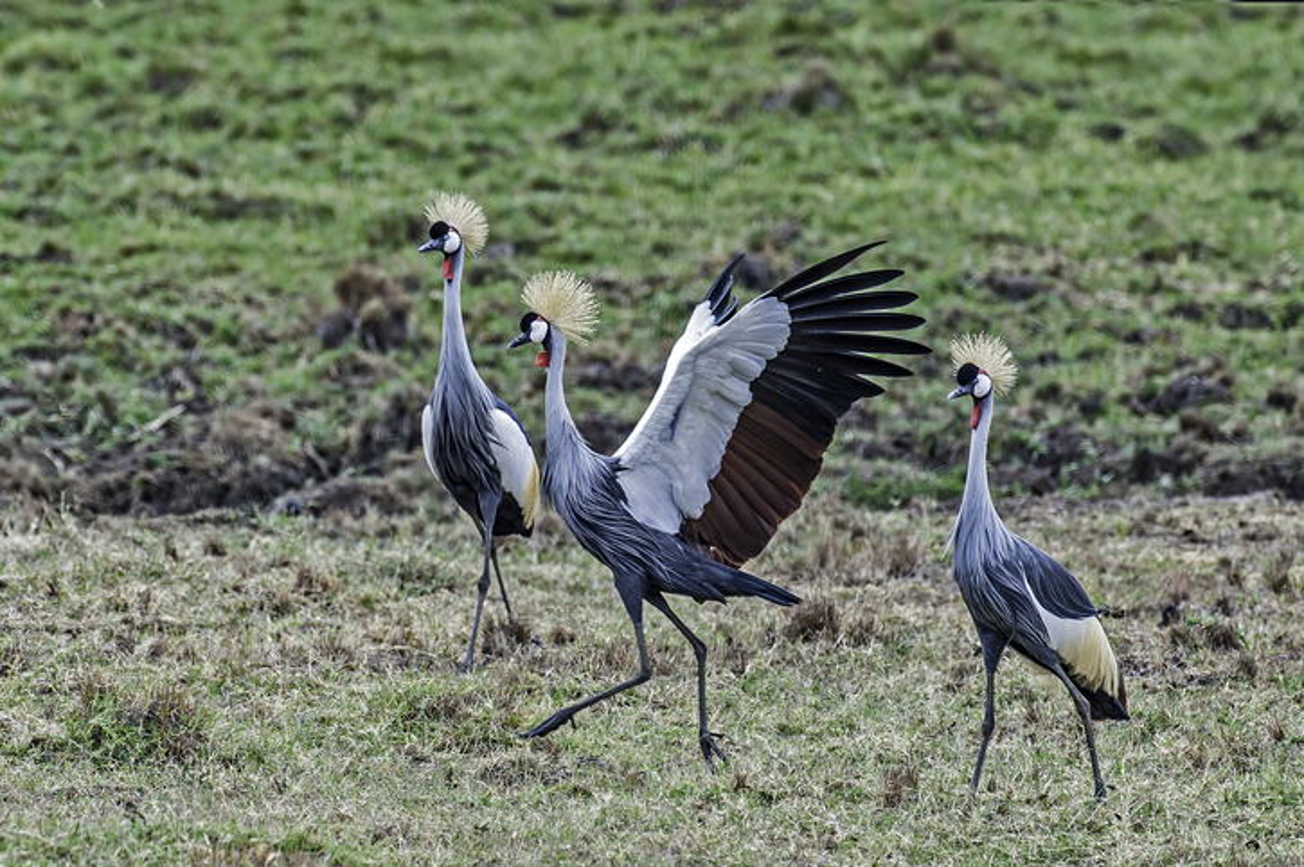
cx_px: 652
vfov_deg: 2.7
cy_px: 434
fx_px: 18094
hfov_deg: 4.1
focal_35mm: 500
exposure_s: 1/500
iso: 400
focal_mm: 500
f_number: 6.3
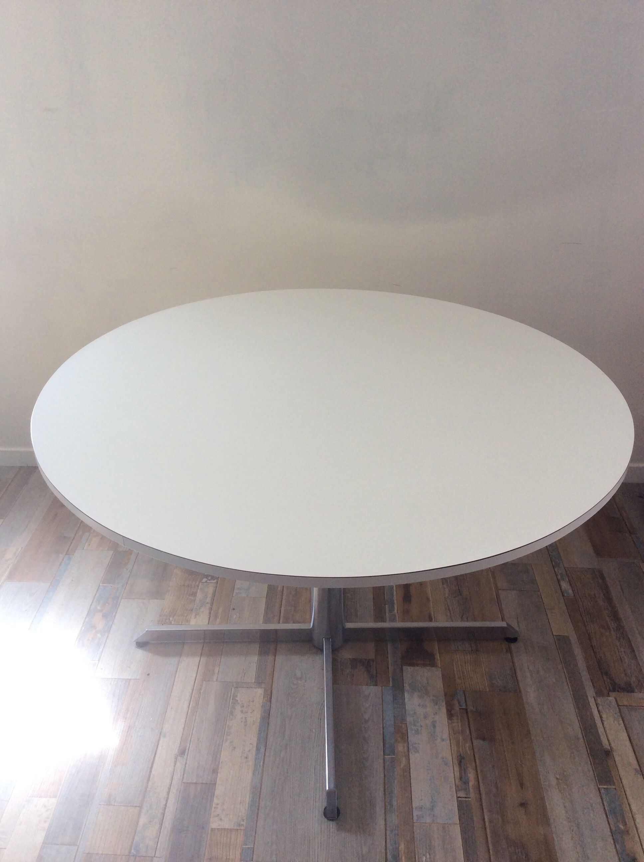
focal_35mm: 32
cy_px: 431
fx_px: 796
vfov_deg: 56.9
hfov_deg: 44.1
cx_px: 322
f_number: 2.4
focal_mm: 3.3
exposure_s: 1/50
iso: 50
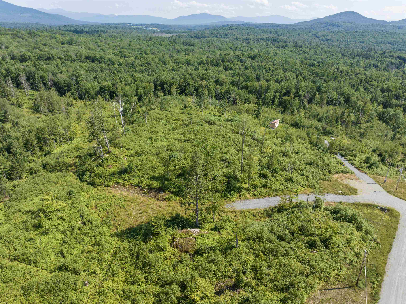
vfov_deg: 56.8
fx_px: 281
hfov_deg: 71.6
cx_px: 203
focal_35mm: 24
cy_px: 152
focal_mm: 12.29
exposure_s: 1/2000
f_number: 2.8
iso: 100
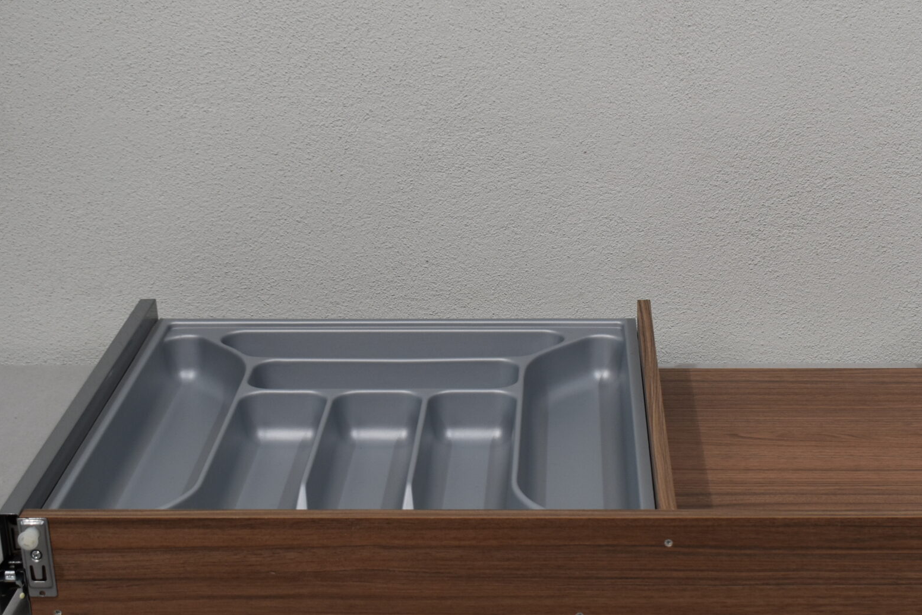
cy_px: 354
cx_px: 559
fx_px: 1711
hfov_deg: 30.1
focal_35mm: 67
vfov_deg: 20.4
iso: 320
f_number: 5.6
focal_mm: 27
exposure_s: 1/125
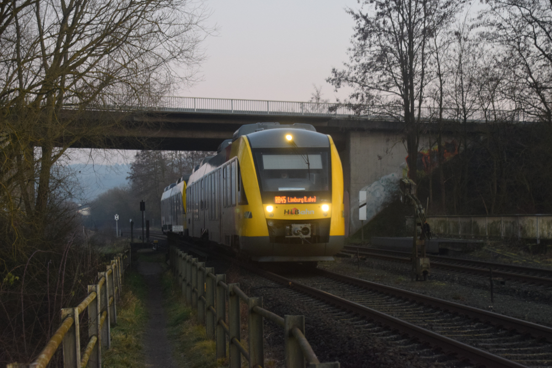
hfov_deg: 22.6
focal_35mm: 90
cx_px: 276
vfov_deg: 15.2
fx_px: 1380
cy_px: 184
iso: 1400
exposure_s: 1/60
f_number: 5.3
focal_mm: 60
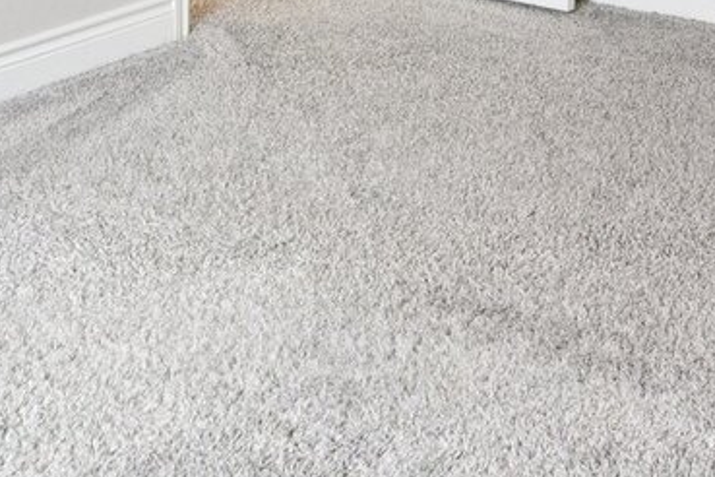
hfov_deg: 25.6
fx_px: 1569
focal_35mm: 79
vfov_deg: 14.8
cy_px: -417
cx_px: 471
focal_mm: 18
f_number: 8
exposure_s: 1/20
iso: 1400
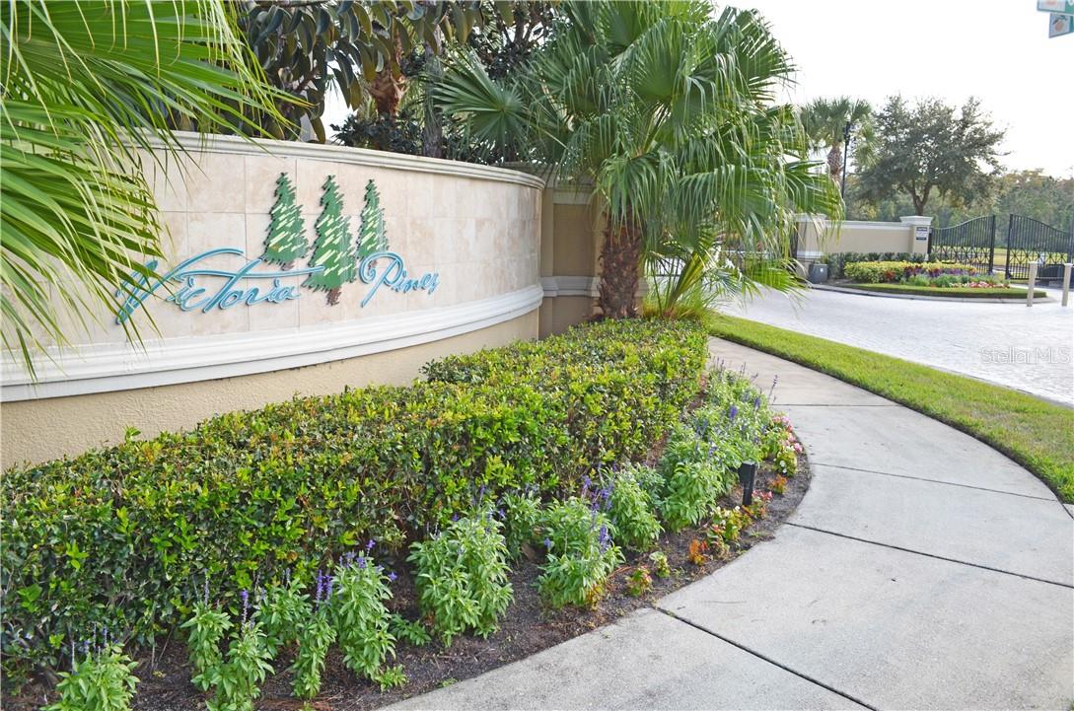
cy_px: 356
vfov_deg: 47.7
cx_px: 537
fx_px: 804
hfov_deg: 67.5
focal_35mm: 27
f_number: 8
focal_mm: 18
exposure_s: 1/250
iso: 200
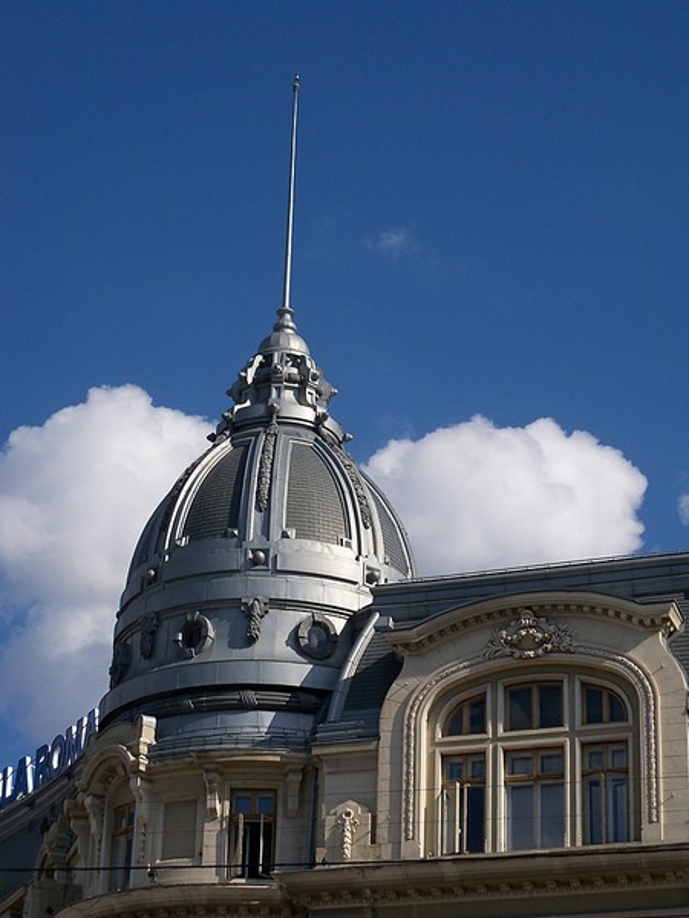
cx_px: 344
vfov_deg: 21.3
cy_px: 459
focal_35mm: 92
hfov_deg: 16.1
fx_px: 2442
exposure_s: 1/1000
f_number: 4.2
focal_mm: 16.3
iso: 64
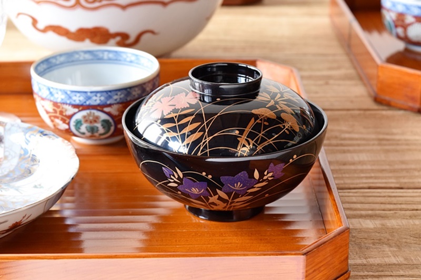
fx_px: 965
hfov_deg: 24.6
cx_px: 210
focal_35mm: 82
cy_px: 140
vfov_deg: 16.5
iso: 800
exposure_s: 1/3
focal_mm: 55
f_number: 9
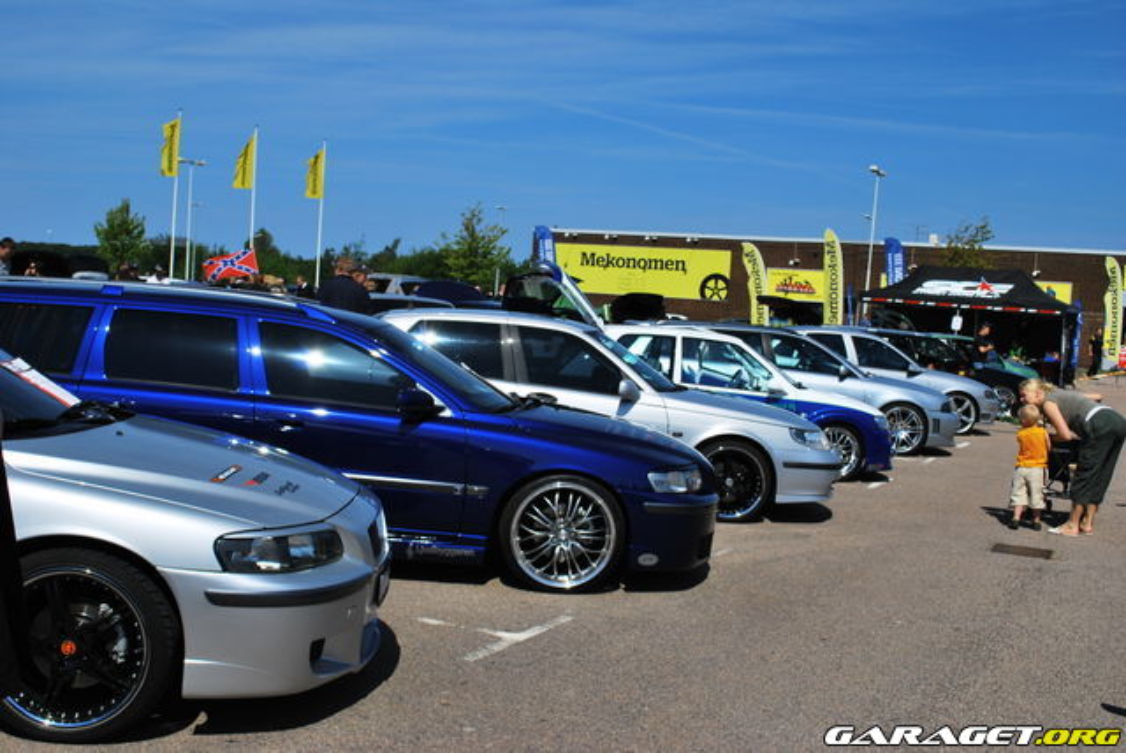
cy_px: 376
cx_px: 563
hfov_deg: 44.9
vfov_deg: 30.9
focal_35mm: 44
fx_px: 1362
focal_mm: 29
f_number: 11
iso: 100
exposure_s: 1/500
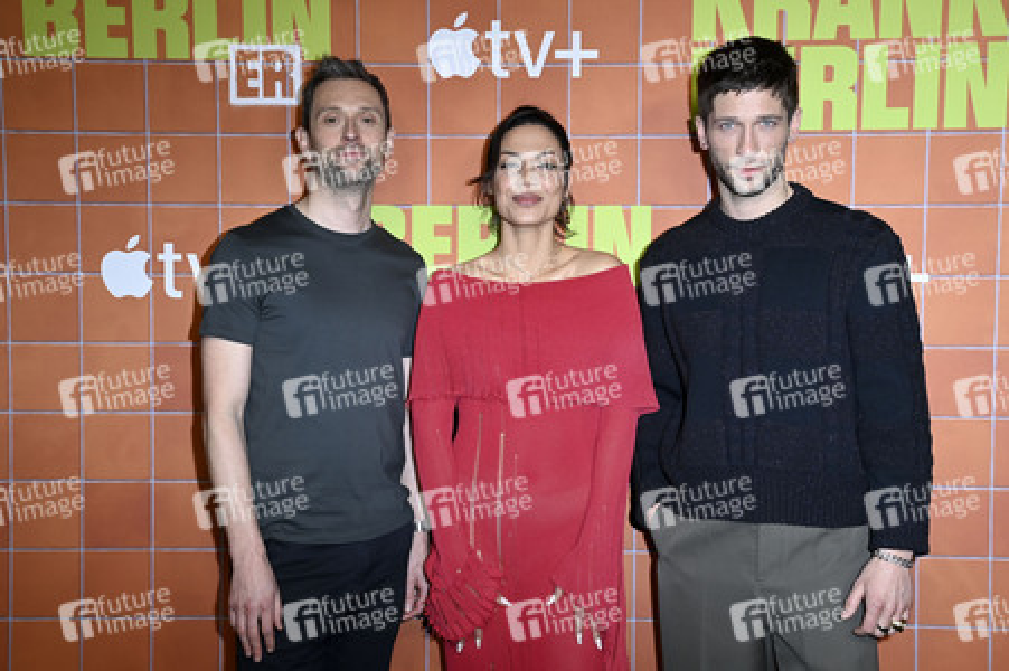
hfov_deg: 41.1
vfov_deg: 28.0
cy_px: 336
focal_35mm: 48
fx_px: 1344
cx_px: 504
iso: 800
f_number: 5.6
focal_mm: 48
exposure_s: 1/250
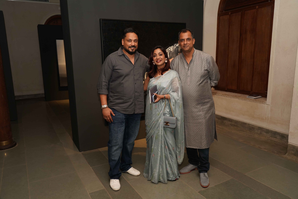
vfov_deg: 47.9
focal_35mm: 27
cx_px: 149
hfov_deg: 67.4
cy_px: 100
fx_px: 223
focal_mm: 27
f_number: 4
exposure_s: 1/100
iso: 800
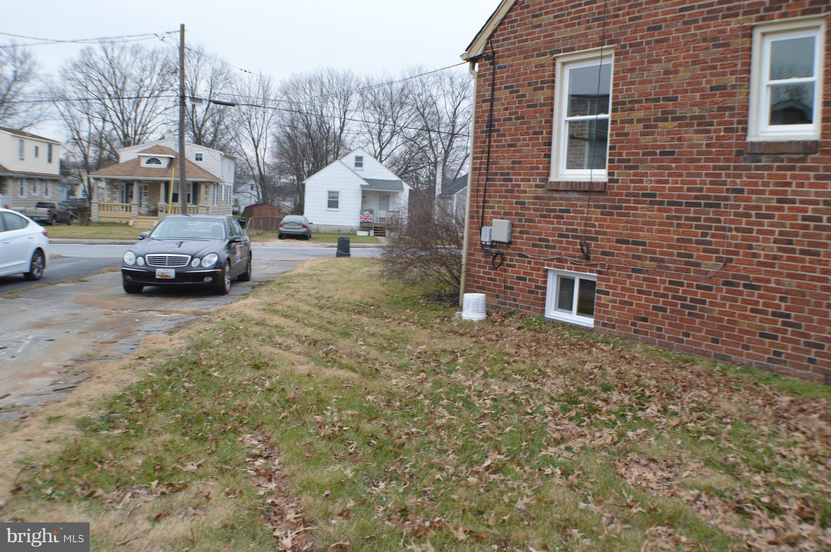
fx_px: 899
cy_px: 276
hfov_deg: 49.6
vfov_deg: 34.1
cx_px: 416
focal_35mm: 39
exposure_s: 1/125
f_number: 5.6
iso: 320
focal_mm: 26
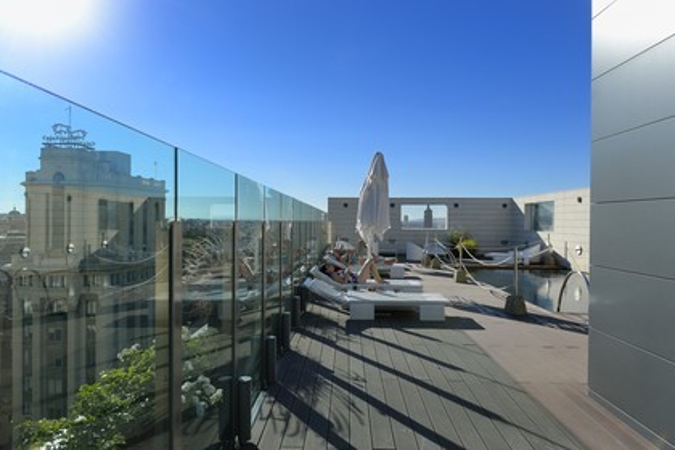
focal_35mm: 24
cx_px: 338
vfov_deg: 53.1
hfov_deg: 73.7
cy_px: 225
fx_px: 450
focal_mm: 24
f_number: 9
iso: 100
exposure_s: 1/320
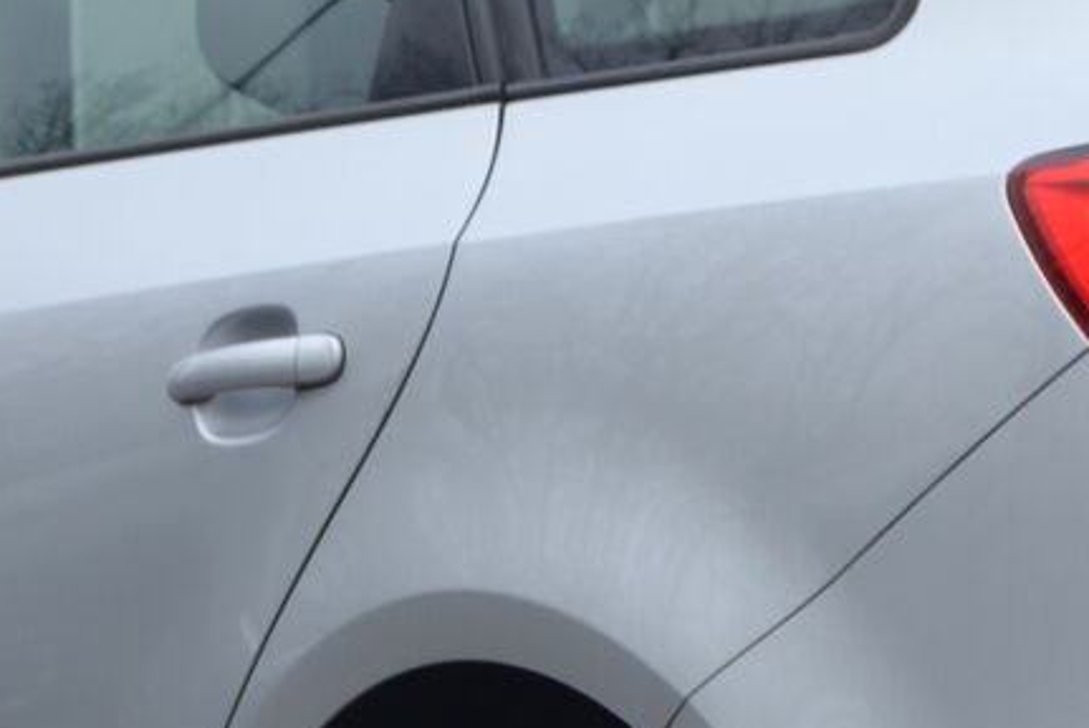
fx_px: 6871
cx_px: 786
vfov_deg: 6.1
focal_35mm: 227
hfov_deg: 9.1
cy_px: 543
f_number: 6.3
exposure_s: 1/160
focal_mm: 34
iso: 100
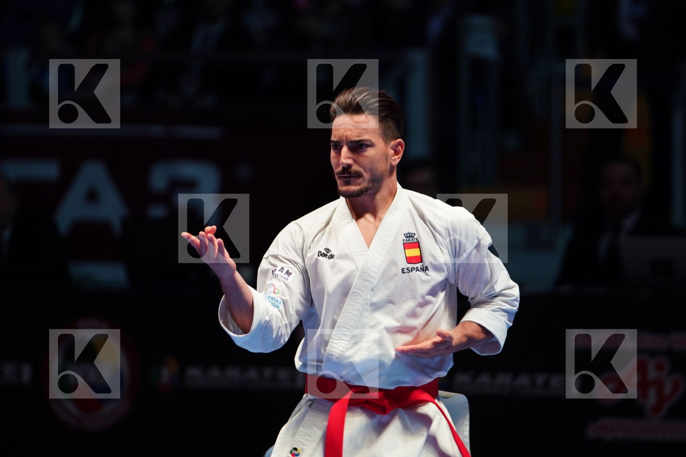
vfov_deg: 4.6
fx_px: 5659
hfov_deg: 6.9
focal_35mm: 297
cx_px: 343
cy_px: 228
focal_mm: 198
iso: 500
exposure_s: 1/250
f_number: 2.8
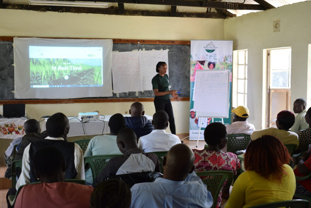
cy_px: 104
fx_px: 441
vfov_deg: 26.5
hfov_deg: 38.9
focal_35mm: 51
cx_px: 156
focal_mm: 34
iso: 1250
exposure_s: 1/50
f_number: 4.5
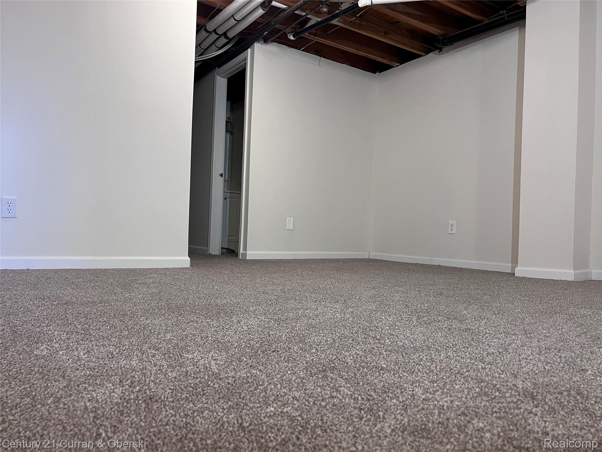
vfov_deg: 53.1
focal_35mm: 26
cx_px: 301
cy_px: 226
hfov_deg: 67.3
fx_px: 452
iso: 125
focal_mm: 5.7
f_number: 1.5
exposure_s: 1/60
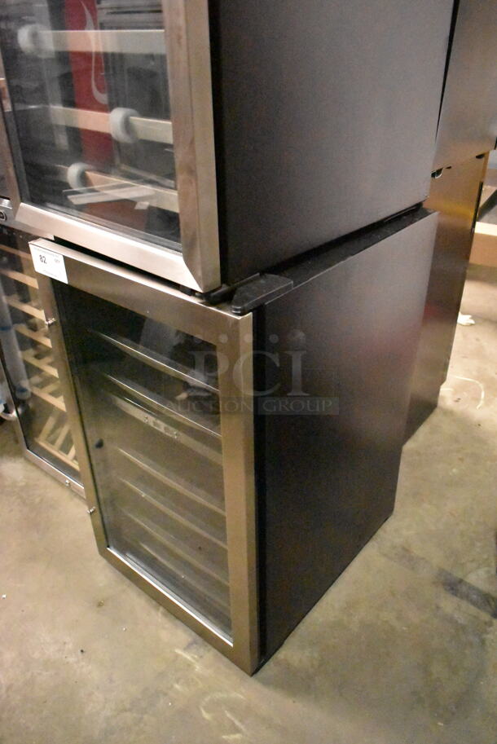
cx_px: 248
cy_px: 372
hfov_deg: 48.0
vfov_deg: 67.3
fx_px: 558
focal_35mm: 27
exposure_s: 1/125
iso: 22800
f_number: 3.5
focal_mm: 18
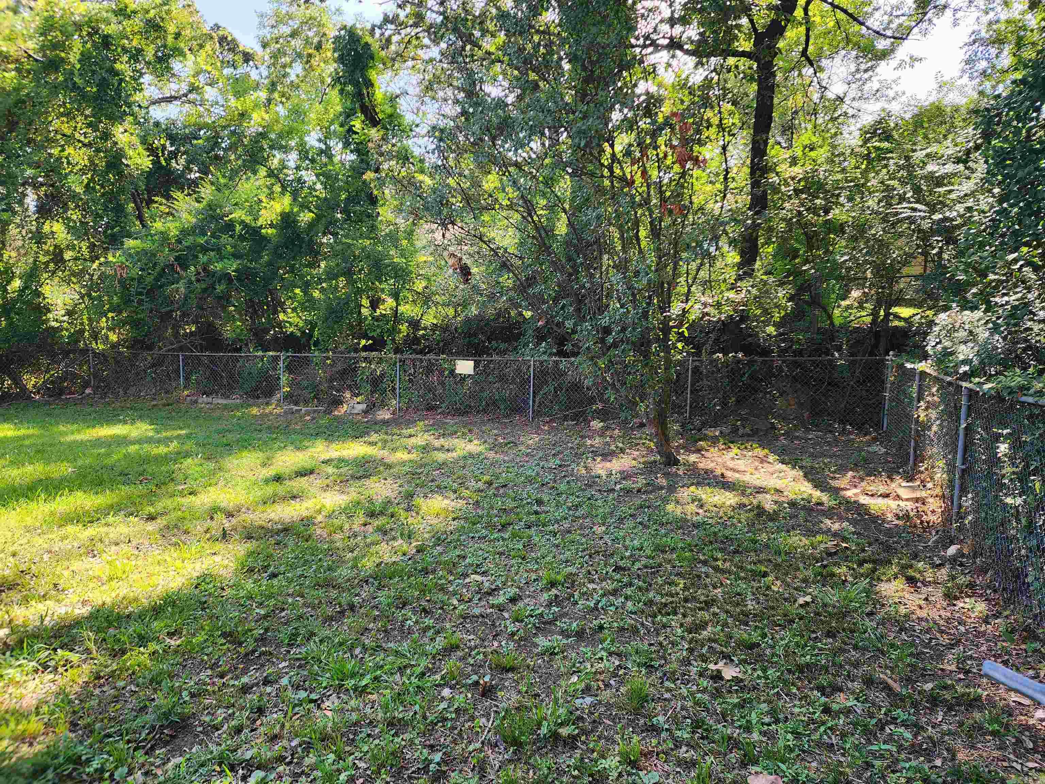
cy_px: 392
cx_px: 522
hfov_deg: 73.9
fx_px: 694
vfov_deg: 58.9
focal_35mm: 23
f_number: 1.8
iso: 32
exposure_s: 1/180
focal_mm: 6.4
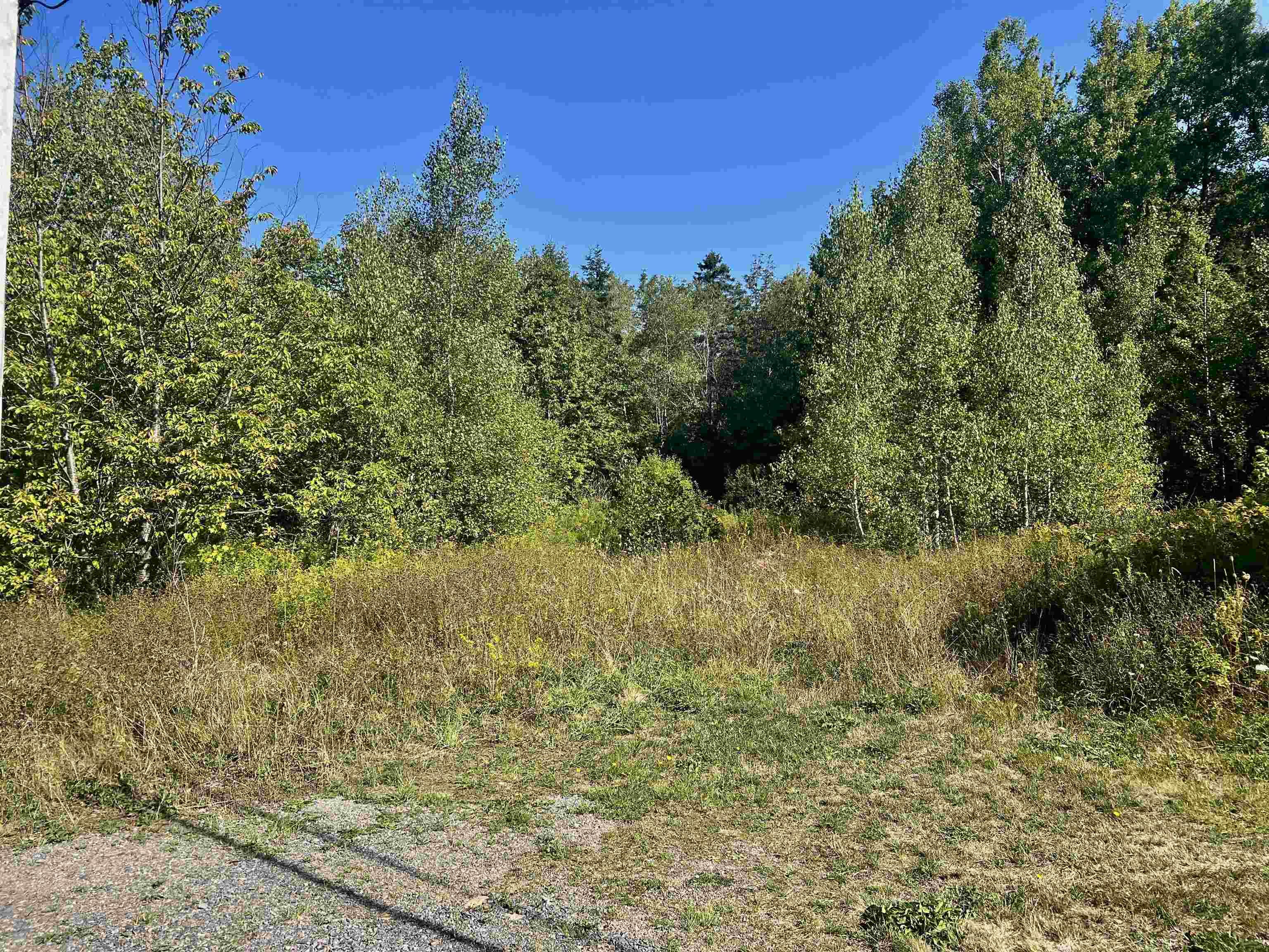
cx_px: 634
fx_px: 953
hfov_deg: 67.3
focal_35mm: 26
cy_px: 476
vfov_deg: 53.1
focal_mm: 5.7
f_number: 1.5
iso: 50
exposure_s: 1/2353
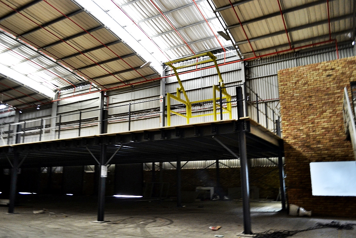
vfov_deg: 47.9
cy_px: 119
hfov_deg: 67.4
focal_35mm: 27
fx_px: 267
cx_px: 178
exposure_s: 1/20
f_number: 3.5
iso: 800
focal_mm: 18
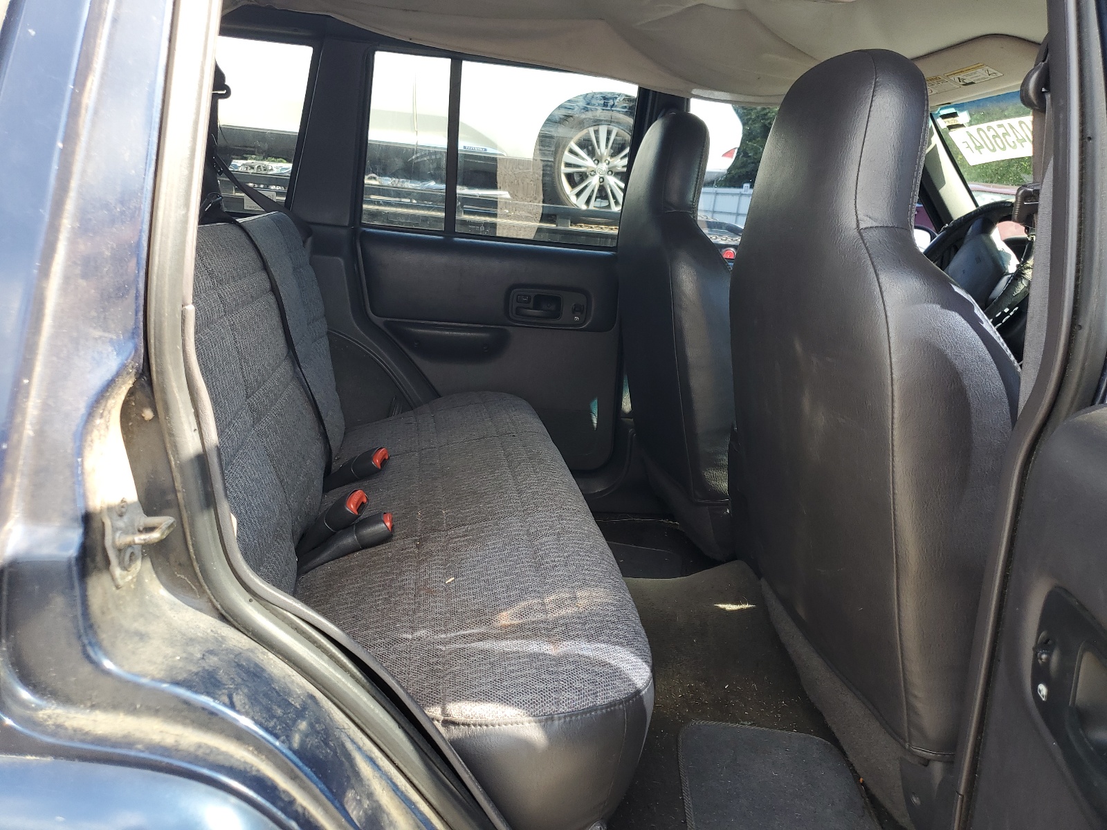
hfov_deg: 67.3
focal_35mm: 26
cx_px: 554
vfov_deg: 53.1
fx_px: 831
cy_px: 415
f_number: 1.5
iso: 50
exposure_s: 1/175
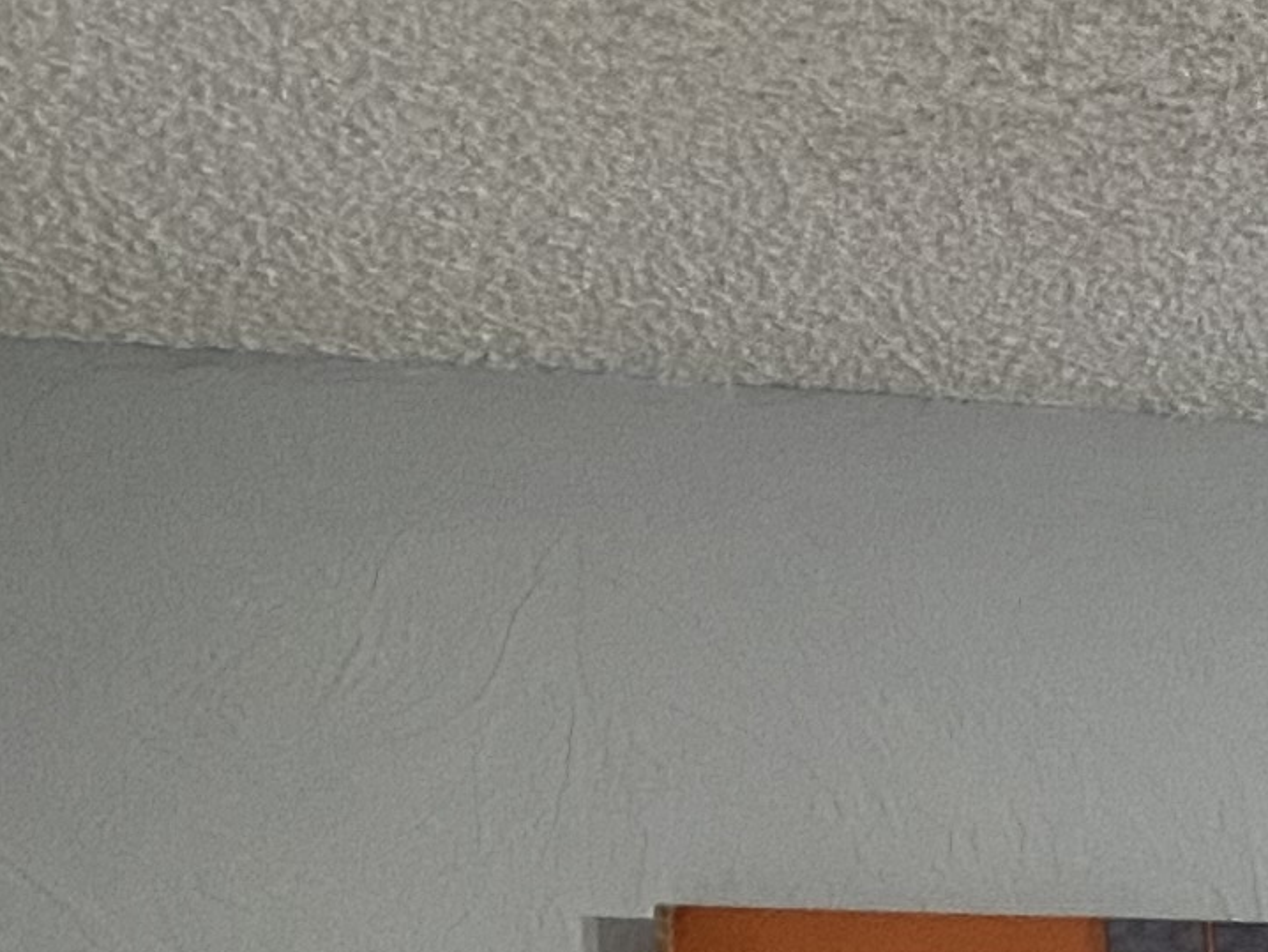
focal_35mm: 146
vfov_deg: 9.5
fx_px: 5350
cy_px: 1925
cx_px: 3516
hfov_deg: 10.5
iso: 100
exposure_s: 1/60
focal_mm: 4.25
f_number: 1.8
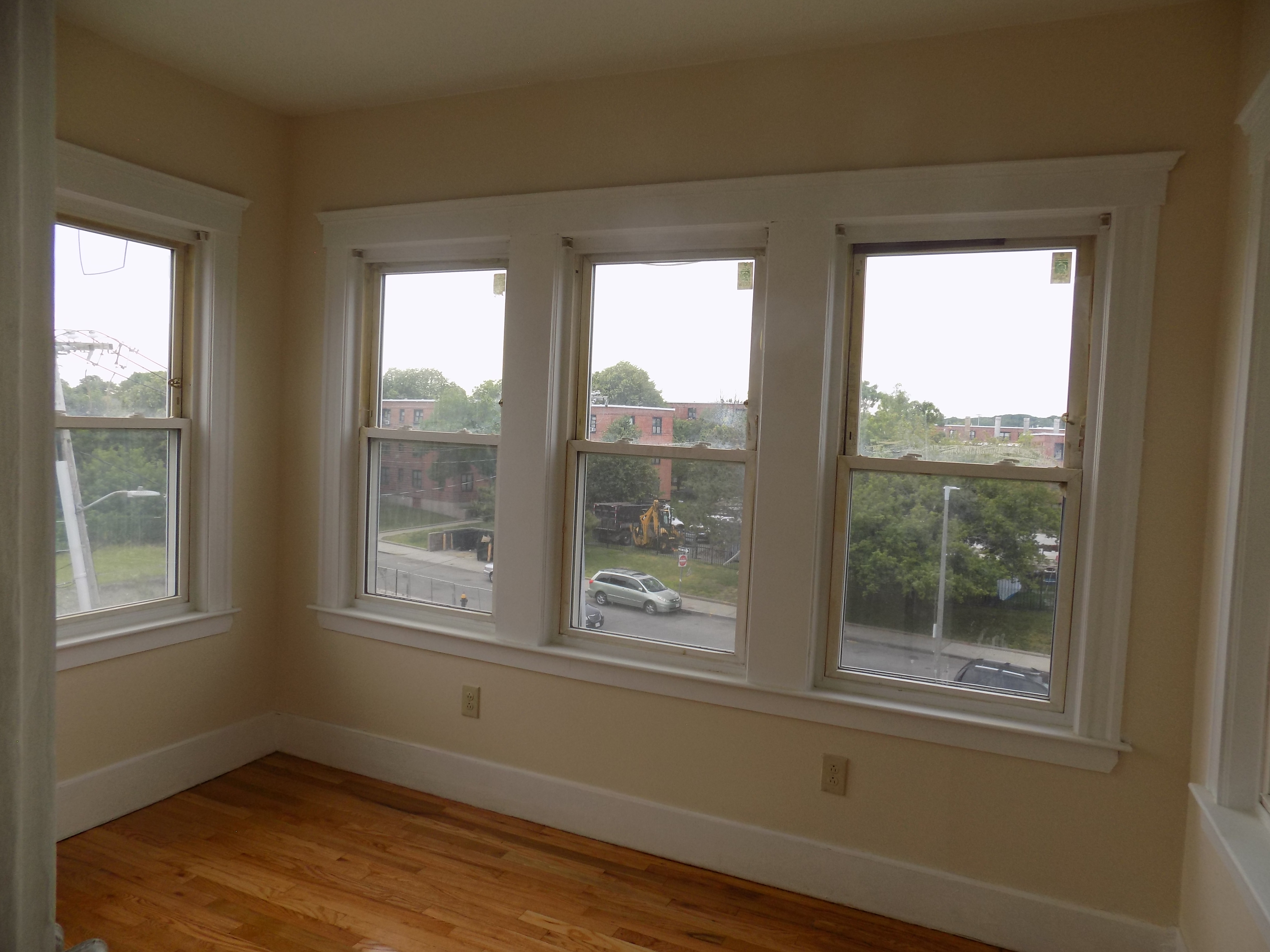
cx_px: 635
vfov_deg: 58.9
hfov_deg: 73.9
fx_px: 844
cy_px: 476
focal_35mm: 23
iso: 80
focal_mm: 4
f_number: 3.1
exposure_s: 1/125
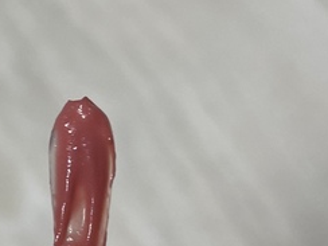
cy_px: 149
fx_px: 606
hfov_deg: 29.8
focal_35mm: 64
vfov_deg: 22.9
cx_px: 82
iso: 80
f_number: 1.6
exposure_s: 1/60
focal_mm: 4.2
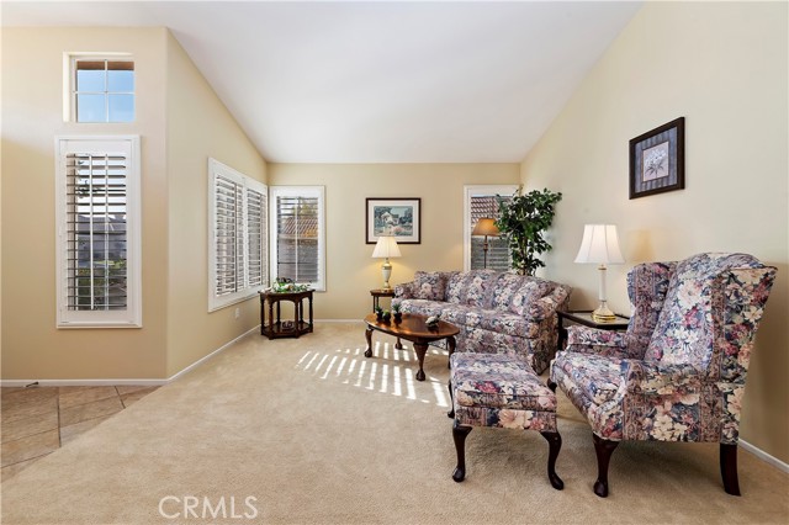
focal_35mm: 15
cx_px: 394
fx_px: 329
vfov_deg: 77.3
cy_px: 262
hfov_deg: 100.4
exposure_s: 1/8
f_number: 10
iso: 500
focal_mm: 15
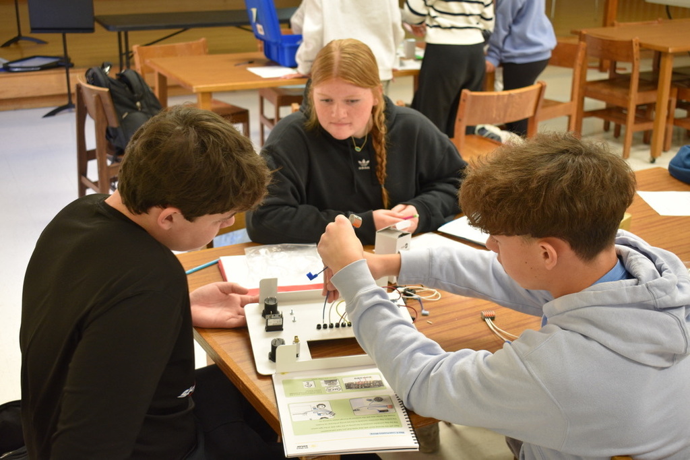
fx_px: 863
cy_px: 230
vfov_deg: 29.9
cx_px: 345
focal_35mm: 45
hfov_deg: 43.6
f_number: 4.2
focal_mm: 30
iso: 720
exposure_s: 1/30
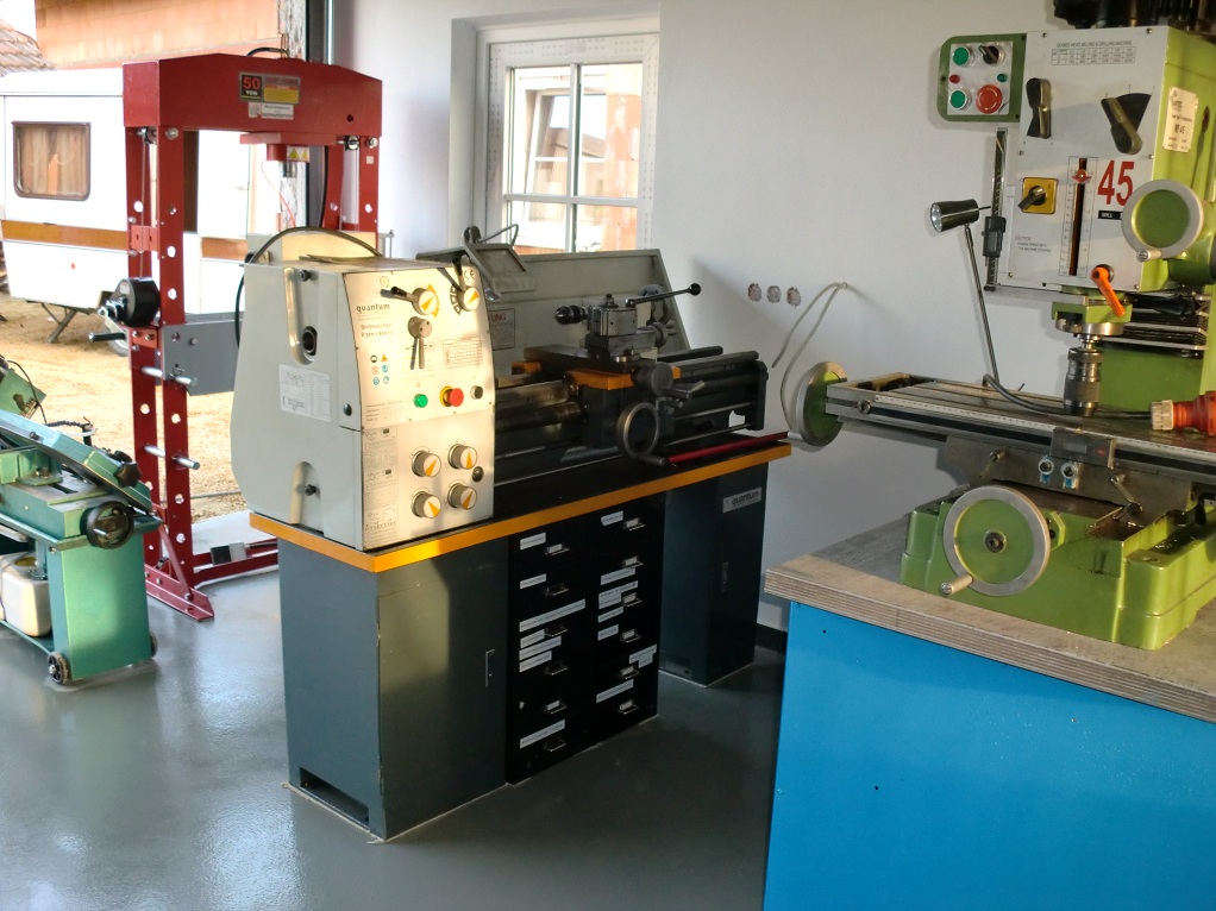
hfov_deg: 52.6
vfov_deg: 40.7
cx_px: 608
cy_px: 456
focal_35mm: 35
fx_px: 1229
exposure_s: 1/60
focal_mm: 6.3
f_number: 3.1
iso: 250
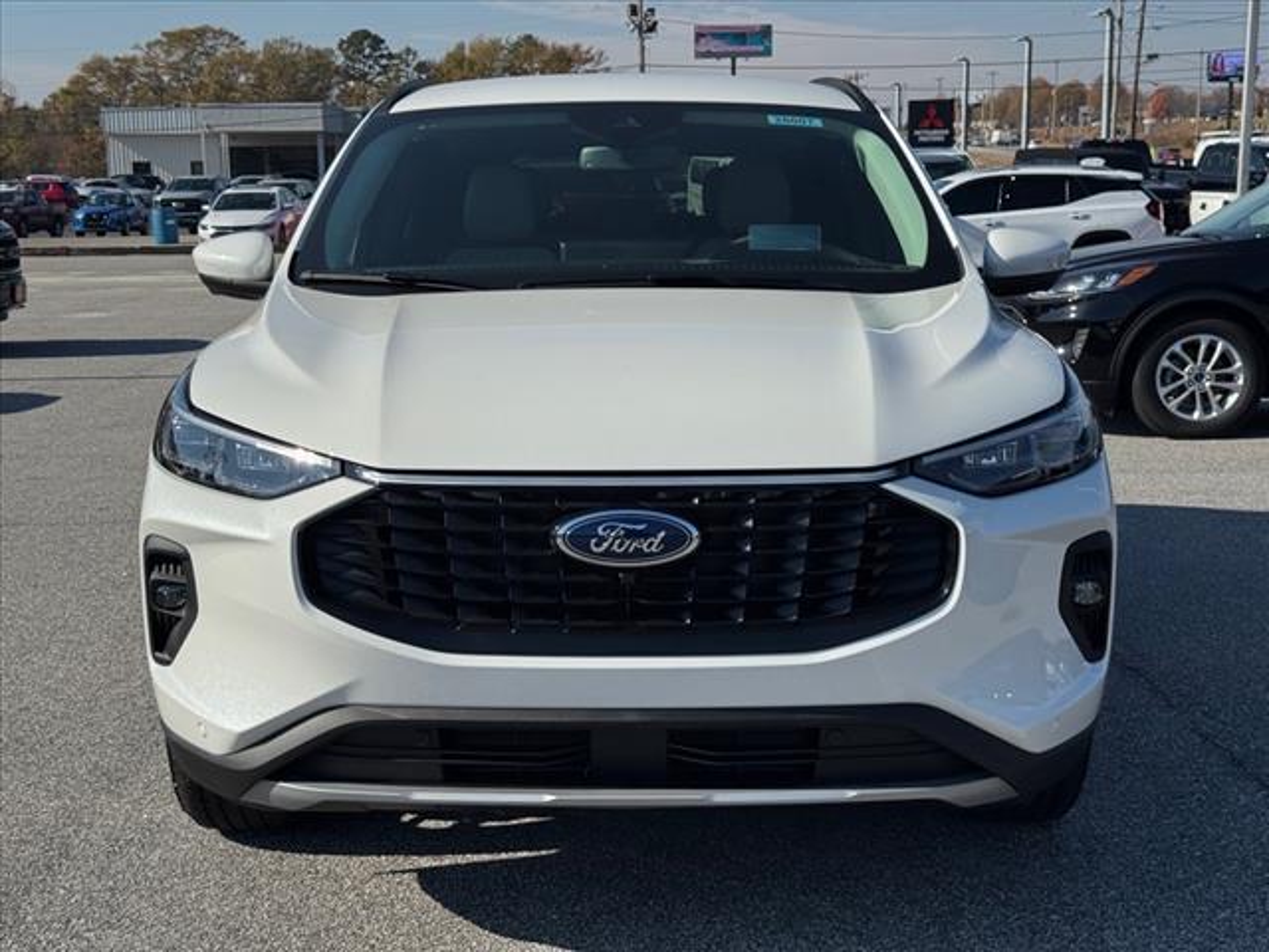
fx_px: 1760
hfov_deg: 39.7
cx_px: 634
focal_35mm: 48
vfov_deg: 30.3
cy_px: 476
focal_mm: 6.76
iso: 80
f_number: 1.78
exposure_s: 1/9009
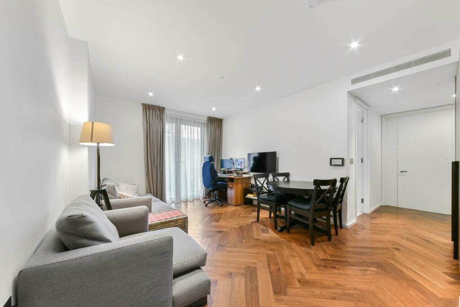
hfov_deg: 112.6
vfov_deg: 90.1
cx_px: 230
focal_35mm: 12
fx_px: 153
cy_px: 154
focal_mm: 12
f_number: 16
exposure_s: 1/1.43
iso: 560
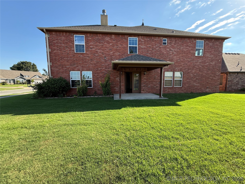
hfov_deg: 102.1
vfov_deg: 85.7
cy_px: 92
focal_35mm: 14
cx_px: 122
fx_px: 99
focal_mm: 2.22
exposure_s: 1/363
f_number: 2.2
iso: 50
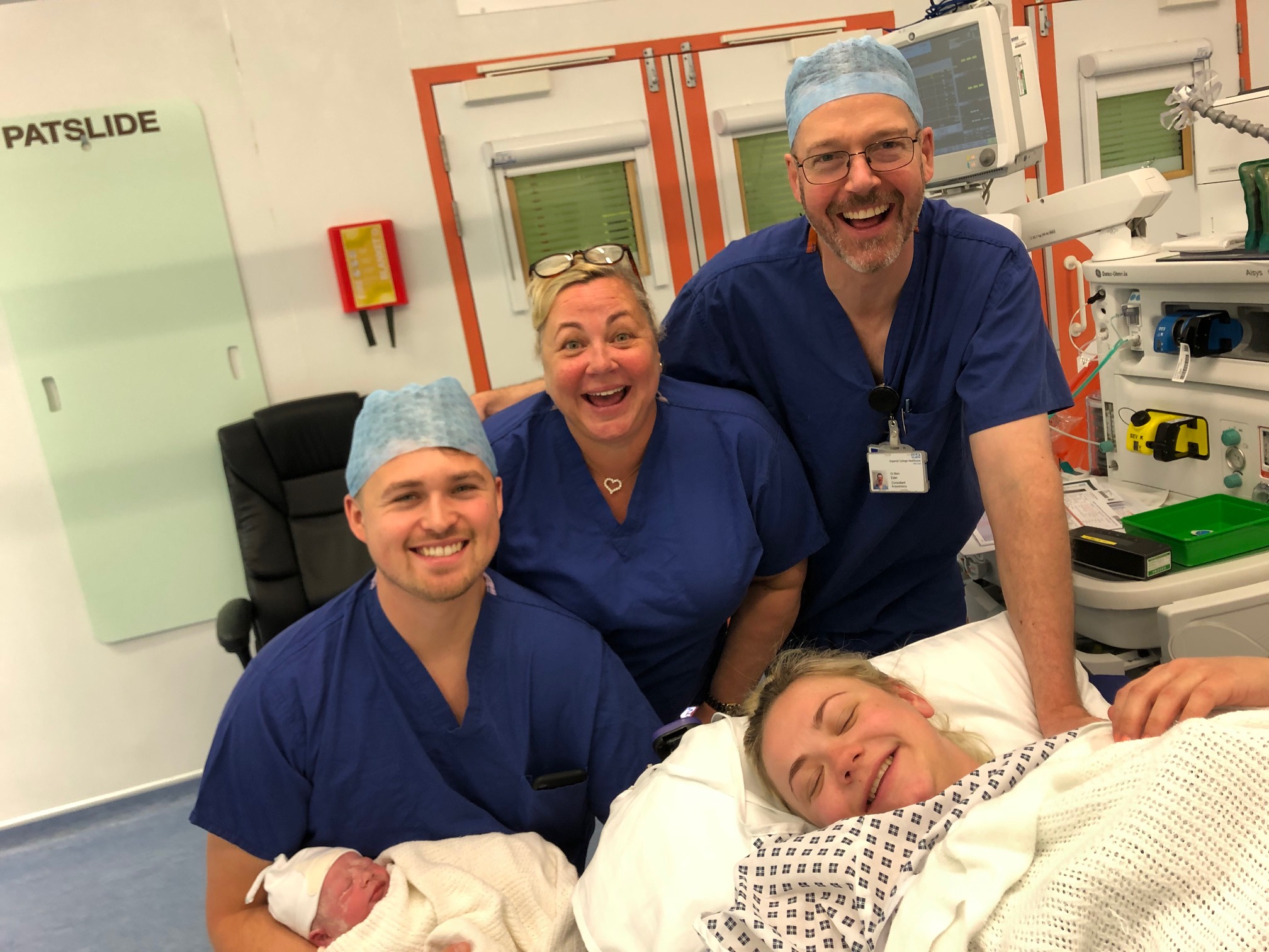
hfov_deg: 63.4
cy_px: 476
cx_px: 634
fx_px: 1026
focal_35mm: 28
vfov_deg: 49.7
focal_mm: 4
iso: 32
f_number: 1.8
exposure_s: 1/25
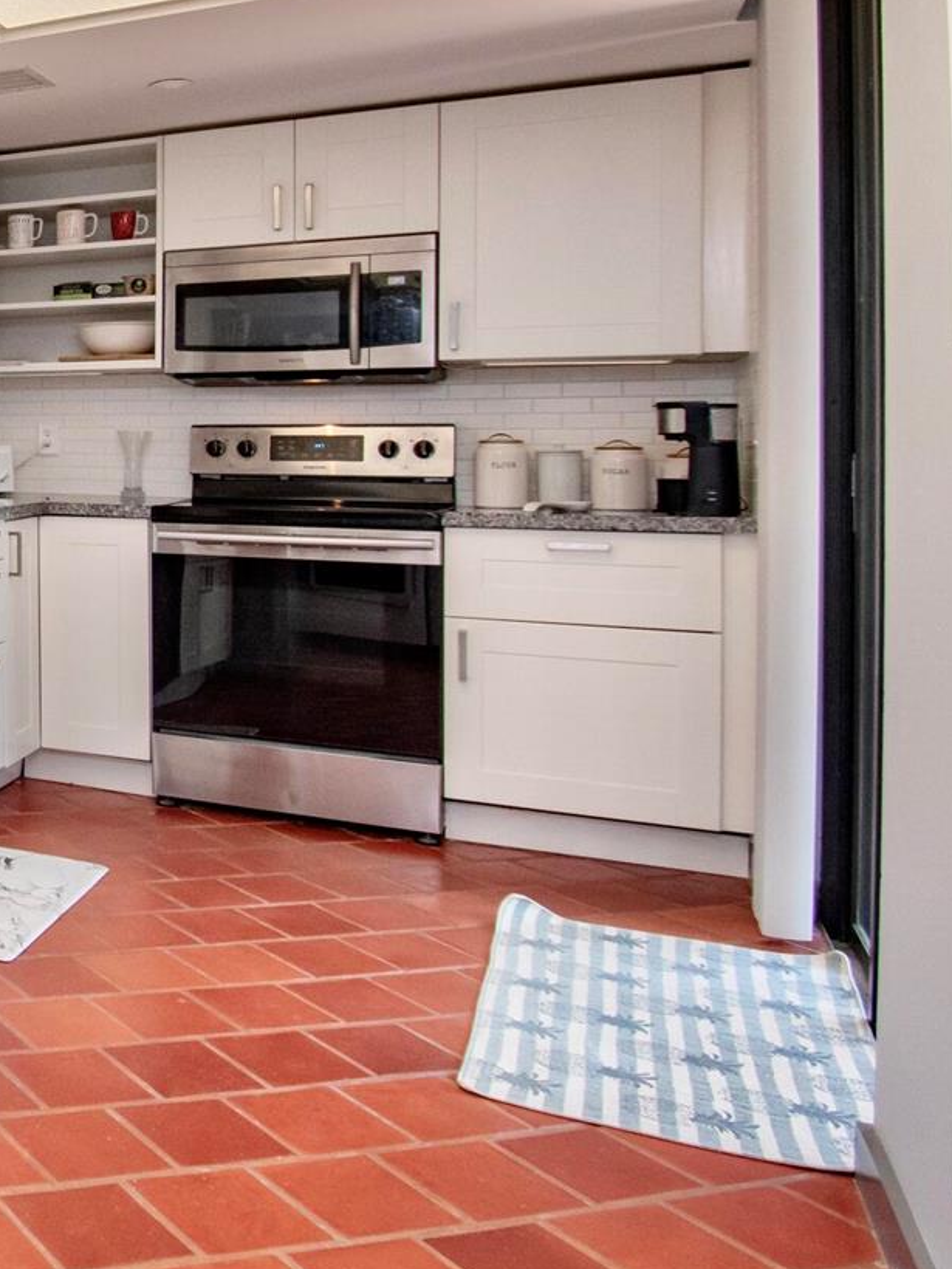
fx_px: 1320
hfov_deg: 27.4
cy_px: 426
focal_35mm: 36
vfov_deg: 50.5
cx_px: -477
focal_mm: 10
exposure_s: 1/125
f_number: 5.6
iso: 800
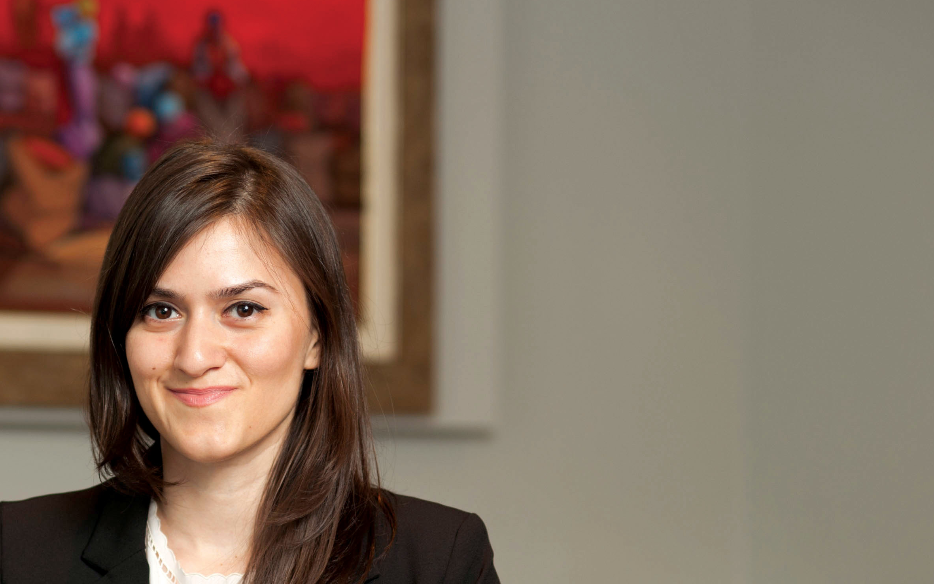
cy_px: 498
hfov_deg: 13.4
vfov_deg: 8.4
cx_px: 294
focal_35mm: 156
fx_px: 3971
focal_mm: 85
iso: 125
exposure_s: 1/125
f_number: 2.8
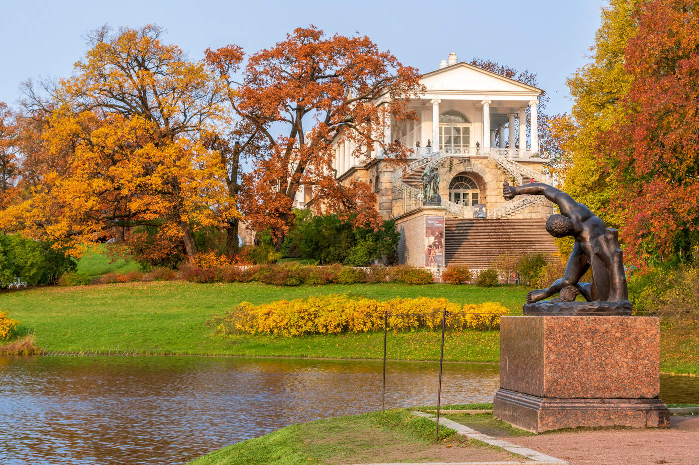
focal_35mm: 87
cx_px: 350
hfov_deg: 23.4
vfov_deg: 15.7
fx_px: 1688
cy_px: 232
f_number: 10
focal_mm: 58
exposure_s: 1/100
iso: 200
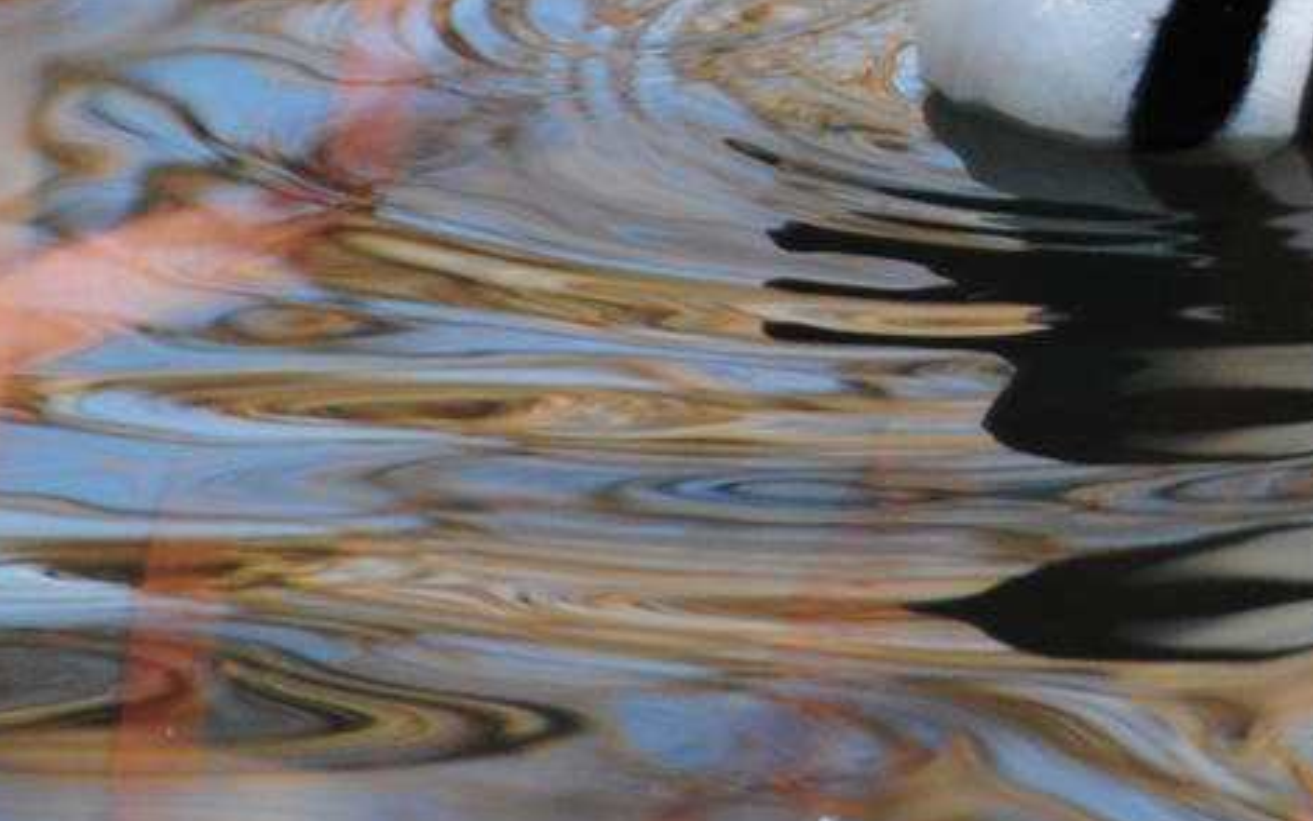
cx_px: 1578
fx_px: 37331
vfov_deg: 1.3
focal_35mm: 1043
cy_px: -303
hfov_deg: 2.0
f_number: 5.6
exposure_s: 1/125
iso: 400
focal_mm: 200
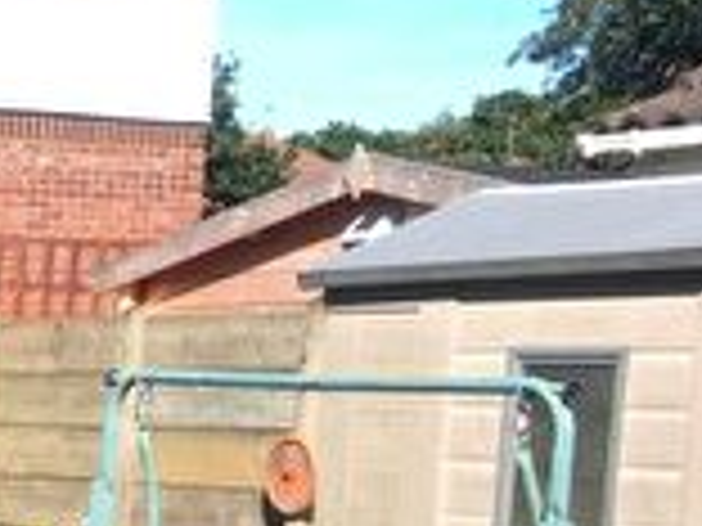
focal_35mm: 130
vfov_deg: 11.1
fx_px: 2636
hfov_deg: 12.9
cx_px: -783
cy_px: 681
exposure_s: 1/587
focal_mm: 4.15
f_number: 2.2
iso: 25
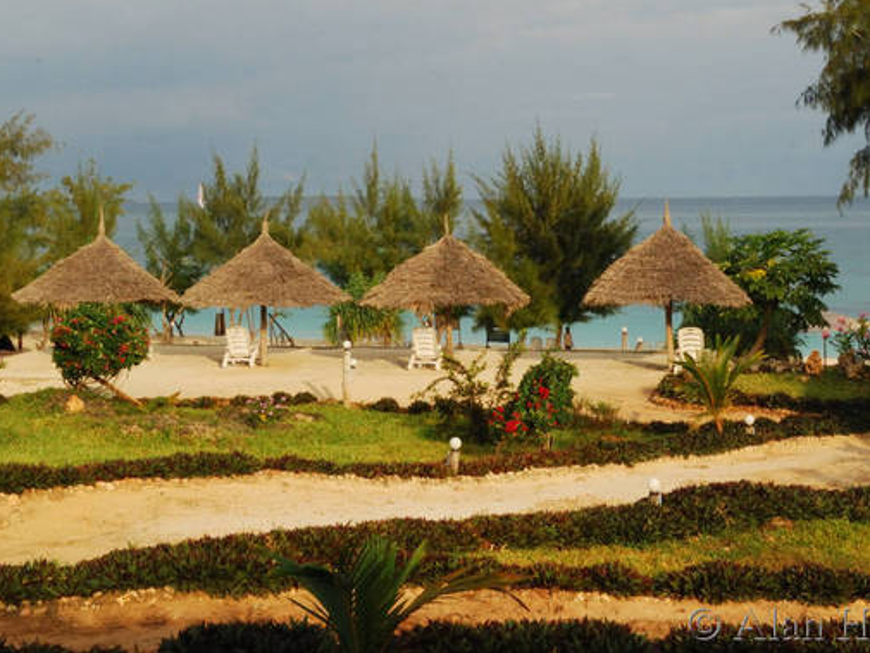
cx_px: 488
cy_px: 262
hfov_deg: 30.2
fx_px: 1609
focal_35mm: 64
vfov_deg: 22.9
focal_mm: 32
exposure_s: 1/125
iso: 800
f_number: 22
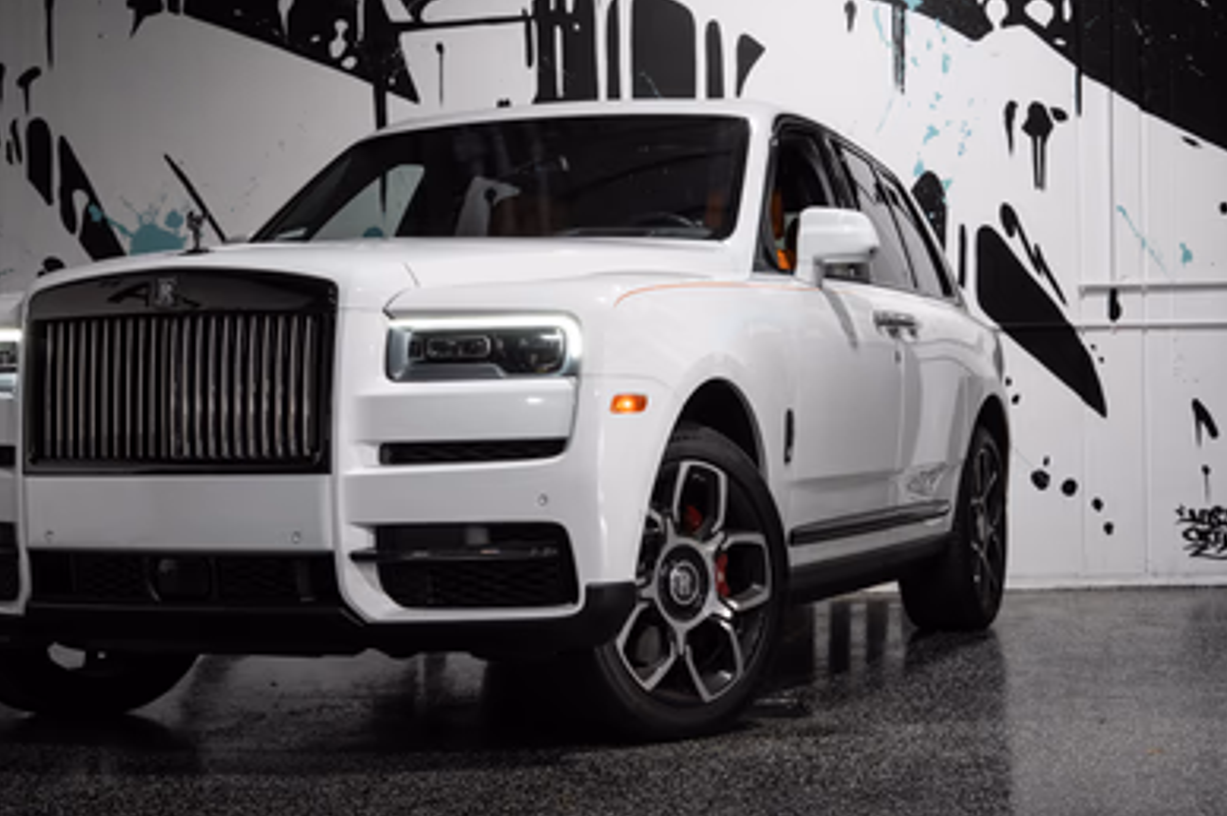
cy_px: 397
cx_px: 503
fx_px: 2248
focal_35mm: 66
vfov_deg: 20.6
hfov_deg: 30.5
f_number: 7.1
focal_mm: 50
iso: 3200
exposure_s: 1/125
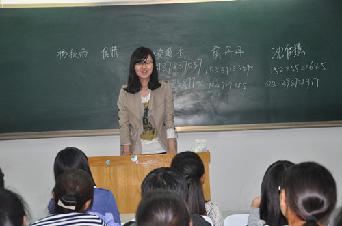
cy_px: 113
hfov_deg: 23.4
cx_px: 171
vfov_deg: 15.6
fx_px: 825
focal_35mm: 87
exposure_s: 1/60
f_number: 5
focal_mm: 58
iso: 800
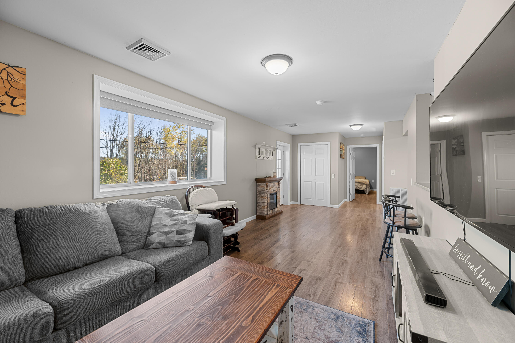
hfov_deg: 104.3
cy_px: 172
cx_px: 258
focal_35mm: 14
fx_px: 200
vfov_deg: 81.1
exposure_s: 1/1.67
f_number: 8
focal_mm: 14
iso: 320
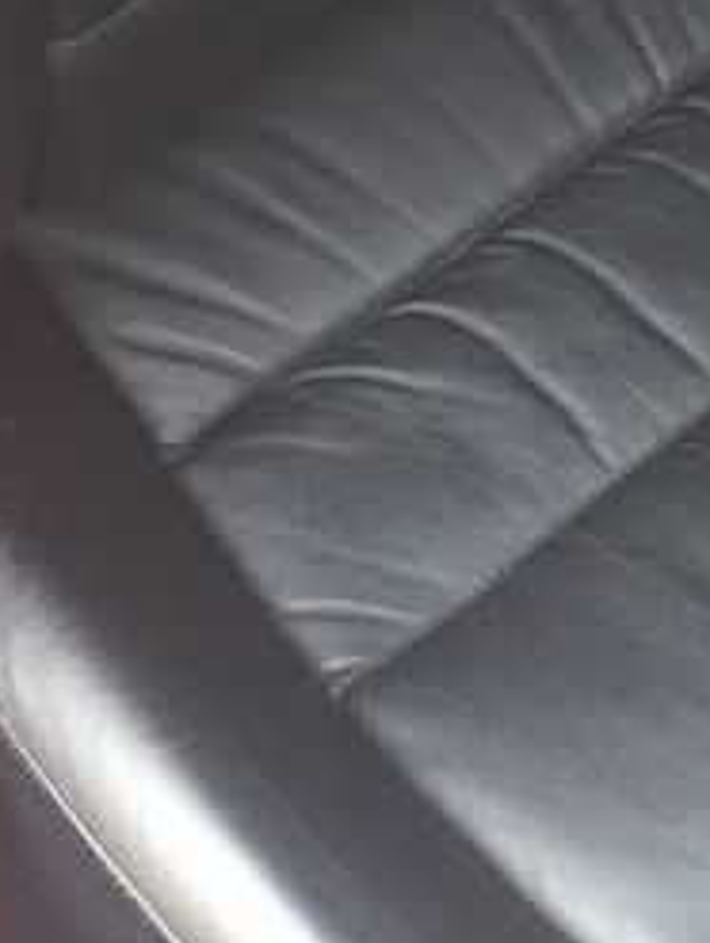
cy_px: -382
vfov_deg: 15.4
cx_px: 626
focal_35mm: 120
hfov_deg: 12.3
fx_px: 3273
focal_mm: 4.15
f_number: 2.2
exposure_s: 1/33
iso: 80
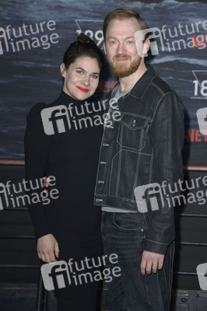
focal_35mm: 135
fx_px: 1166
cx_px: 104
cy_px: 156
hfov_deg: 10.1
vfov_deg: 15.2
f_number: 6.3
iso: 320
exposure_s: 1/160
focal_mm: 135
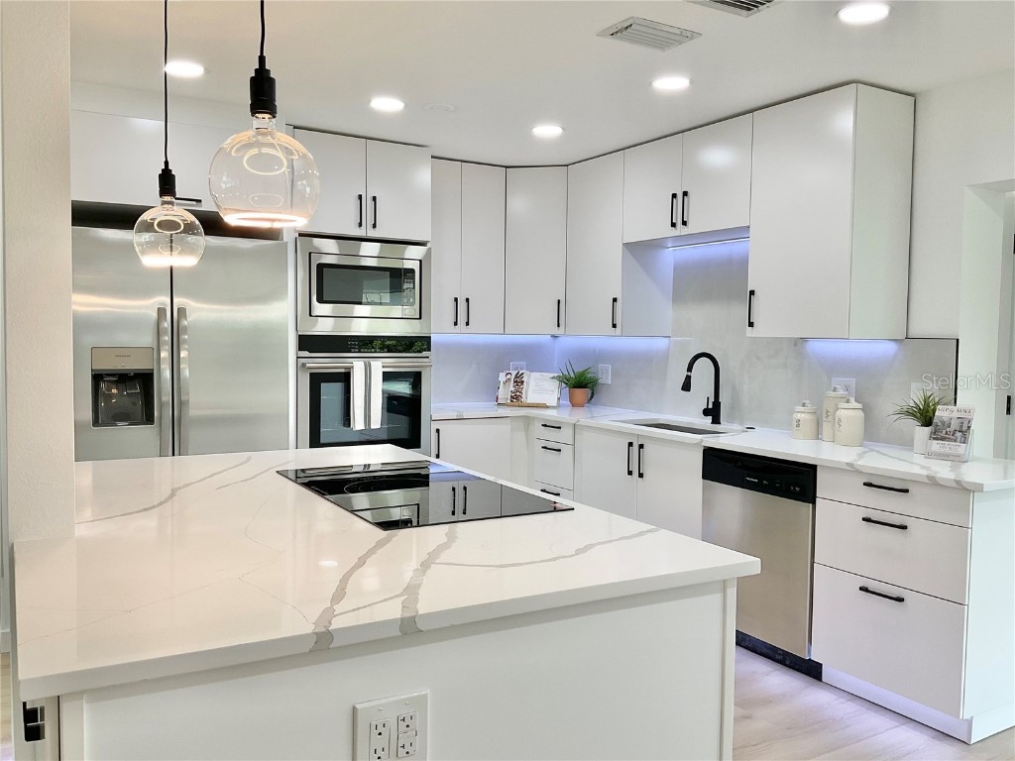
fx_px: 850
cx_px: 508
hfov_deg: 61.7
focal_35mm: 29
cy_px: 380
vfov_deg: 48.2
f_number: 1.8
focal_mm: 3
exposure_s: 1/120
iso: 32
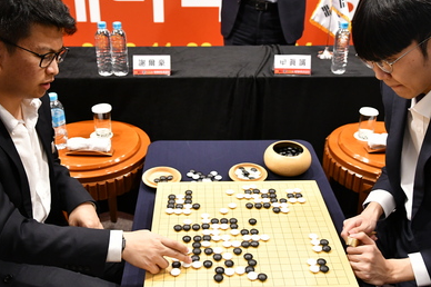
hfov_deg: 49.6
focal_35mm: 39
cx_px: 219
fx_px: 467
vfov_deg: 34.1
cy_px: 133
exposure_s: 1/125
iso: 2500
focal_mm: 18
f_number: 4.5
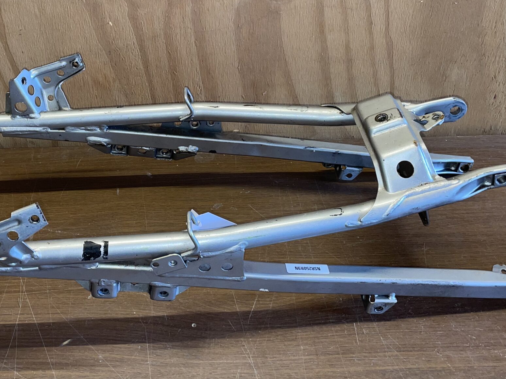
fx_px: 629
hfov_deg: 43.4
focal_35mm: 43
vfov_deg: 33.3
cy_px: 129
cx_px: 183
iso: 32
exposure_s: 1/33
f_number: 1.6
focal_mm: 4.2
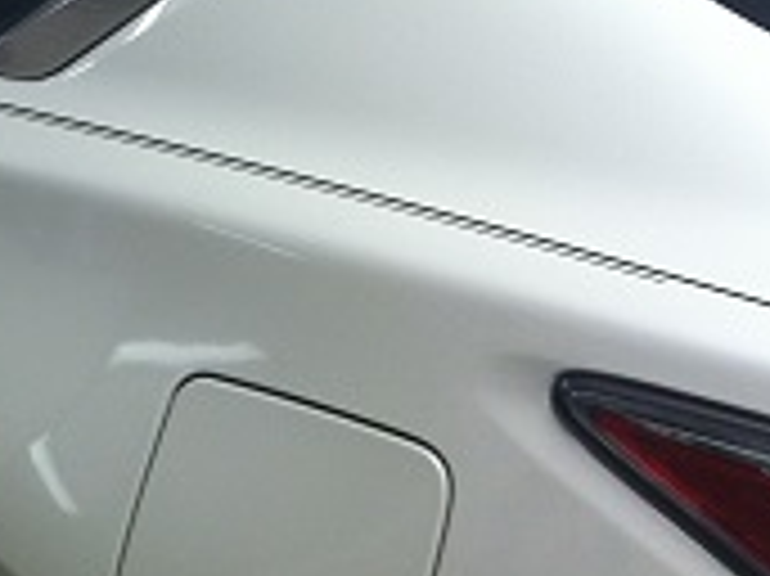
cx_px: -41
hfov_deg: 20.1
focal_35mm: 94
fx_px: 2089
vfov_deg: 15.5
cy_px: 65
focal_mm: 3.85
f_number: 2.8
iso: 80
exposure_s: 1/30
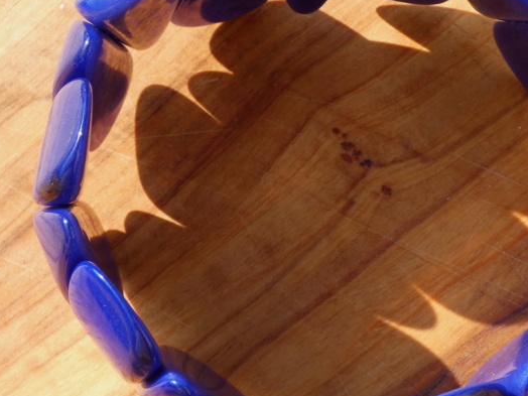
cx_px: 352
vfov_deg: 13.5
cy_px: 181
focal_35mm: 110
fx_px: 1678
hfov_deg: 17.8
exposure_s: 1/200
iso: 80
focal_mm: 12.9
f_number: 4.3
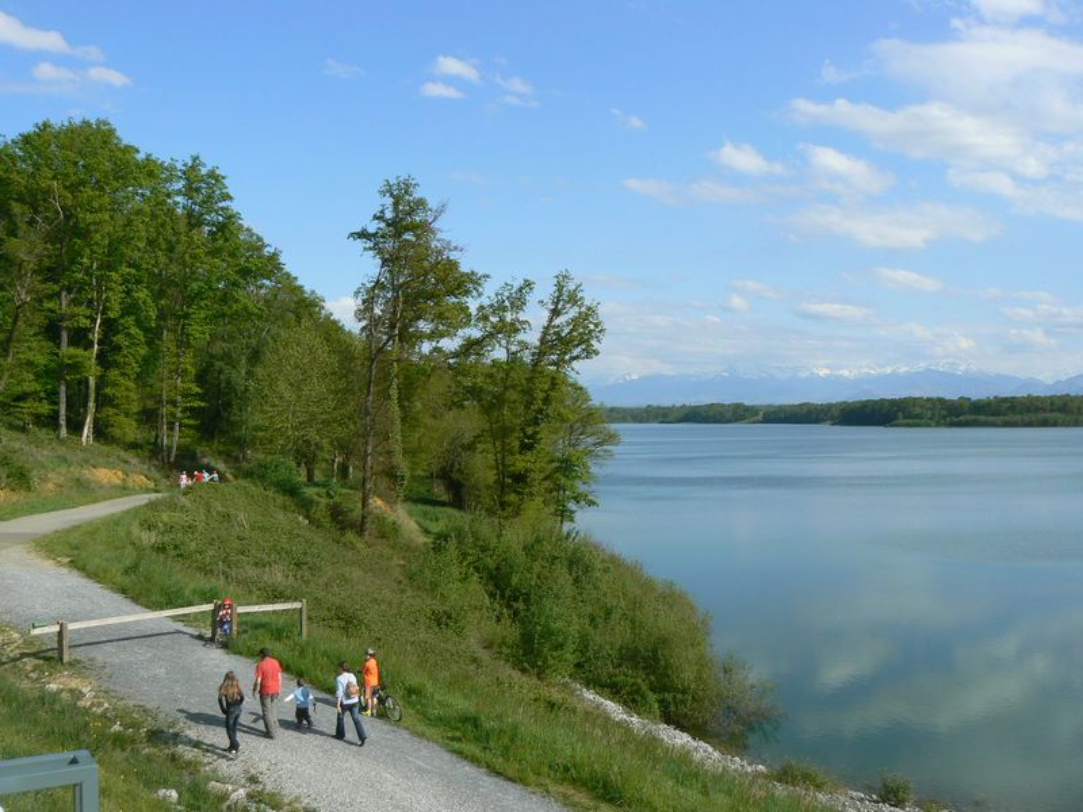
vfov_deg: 39.7
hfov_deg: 51.4
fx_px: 1126
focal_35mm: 36
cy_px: 406
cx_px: 542
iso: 80
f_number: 8
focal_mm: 6
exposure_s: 1/320
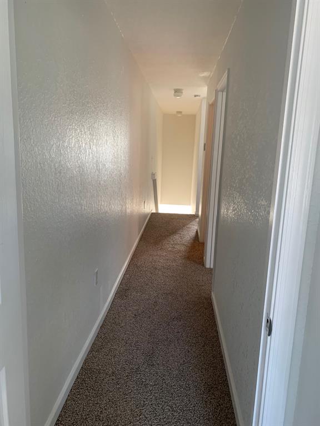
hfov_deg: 53.1
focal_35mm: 26
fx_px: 320
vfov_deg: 67.3
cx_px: 160
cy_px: 213
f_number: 1.8
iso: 125
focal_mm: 4.25
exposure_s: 1/60
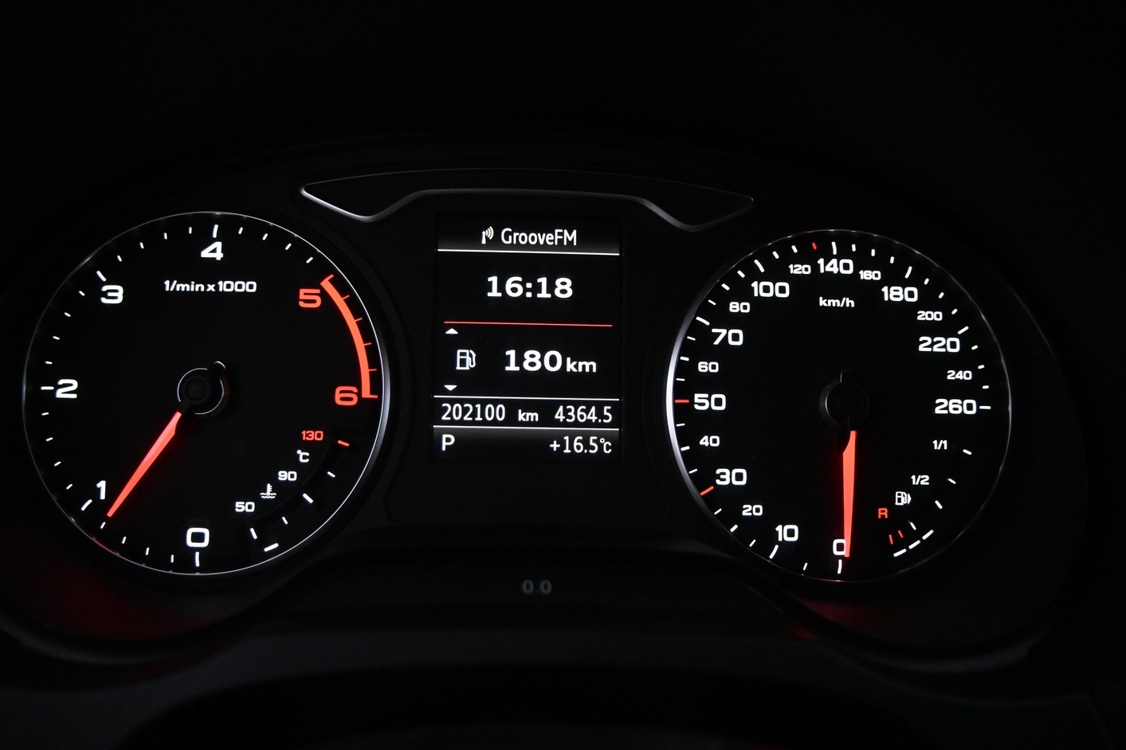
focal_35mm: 86
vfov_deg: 15.9
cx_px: 528
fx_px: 2690
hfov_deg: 23.6
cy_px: 386
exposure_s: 1/200
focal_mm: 50
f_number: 6.3
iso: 5000
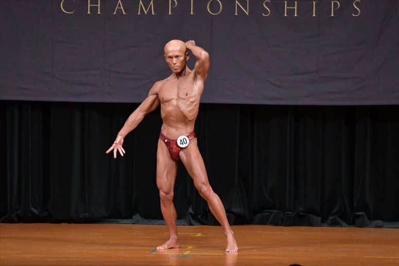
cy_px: 133
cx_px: 200
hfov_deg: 7.6
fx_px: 2991
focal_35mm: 270
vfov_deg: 5.1
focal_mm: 180
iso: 5000
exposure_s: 1/400
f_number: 5.6
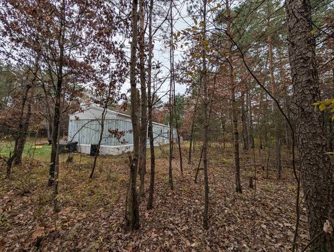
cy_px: 126
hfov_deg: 110.4
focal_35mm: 12
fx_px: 116
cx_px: 167
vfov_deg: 94.7
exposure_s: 1/681
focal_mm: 2.02
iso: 54
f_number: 1.7
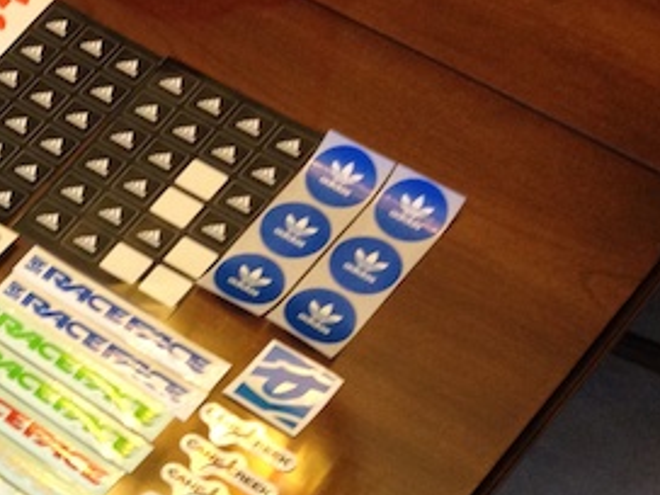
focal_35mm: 103
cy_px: 505
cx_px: -243
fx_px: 1964
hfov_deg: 17.6
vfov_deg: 14.1
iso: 125
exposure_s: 1/20
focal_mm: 4.28
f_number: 2.4
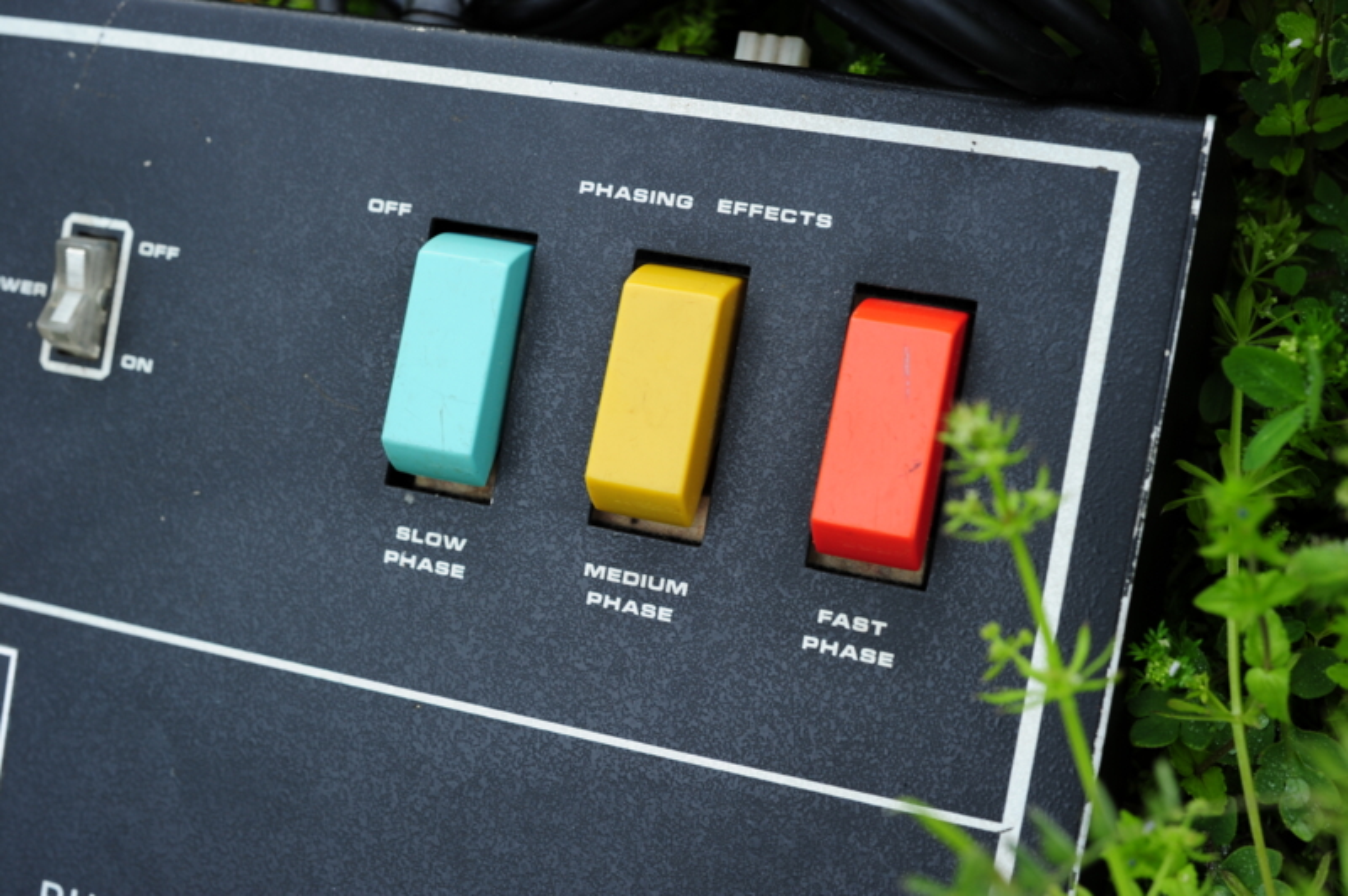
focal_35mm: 55
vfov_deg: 24.6
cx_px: 674
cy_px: 448
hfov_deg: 36.3
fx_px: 2058
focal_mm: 55
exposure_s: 1/50
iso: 400
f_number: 7.1
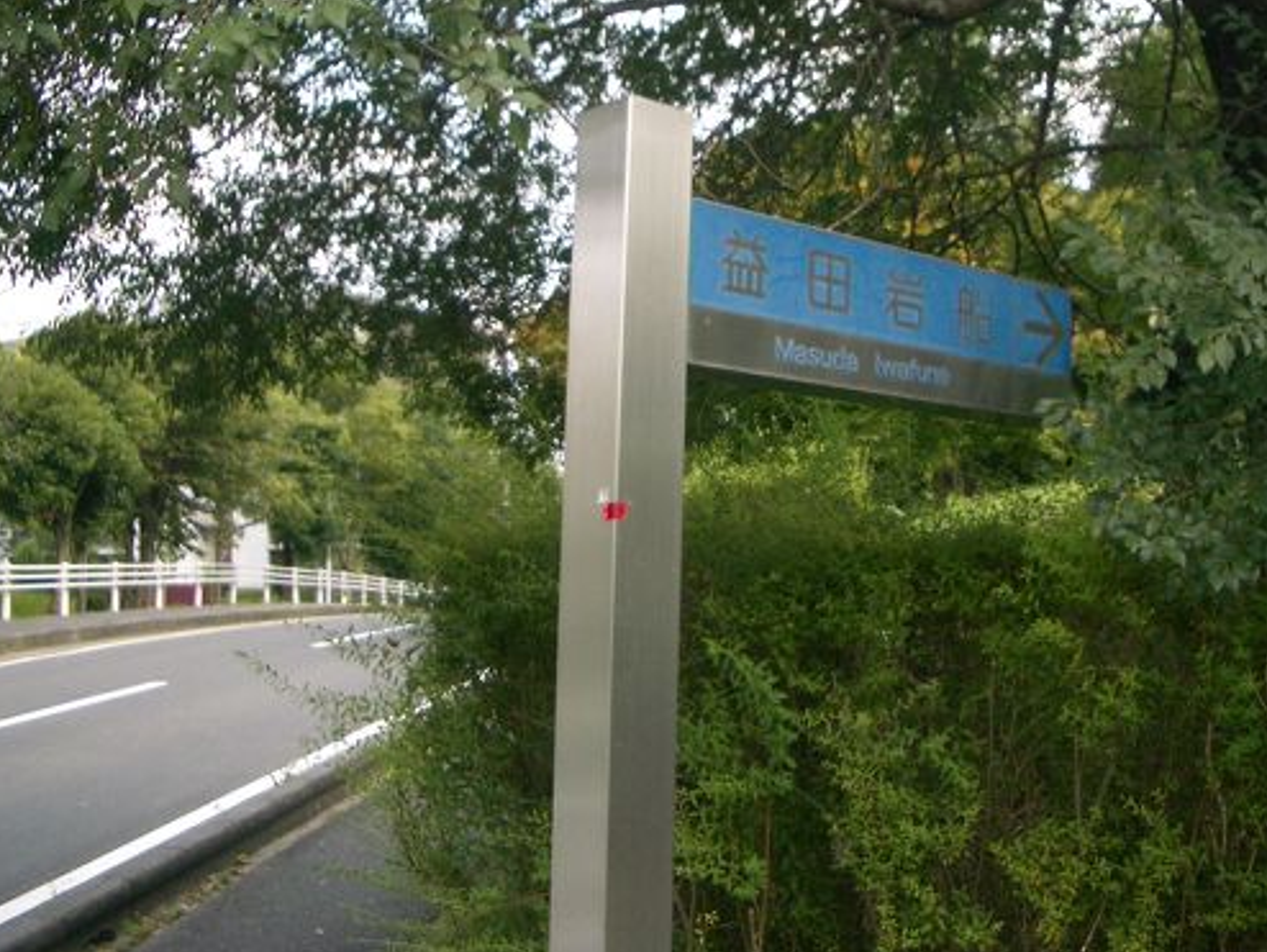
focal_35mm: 46
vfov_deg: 31.4
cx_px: 767
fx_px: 1684
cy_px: 366
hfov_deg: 41.0
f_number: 2.6
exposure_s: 1/250
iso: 50
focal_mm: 5.8
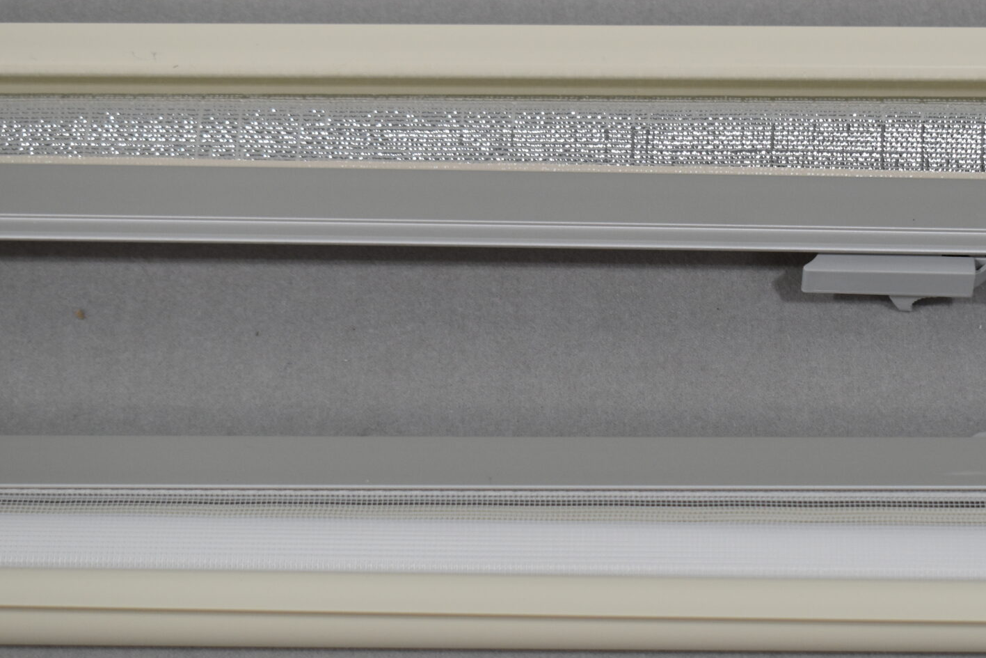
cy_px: 357
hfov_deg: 19.7
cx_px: 724
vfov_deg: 13.3
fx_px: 2821
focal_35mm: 103
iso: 280
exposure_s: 1/125
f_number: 5.6
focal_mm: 38
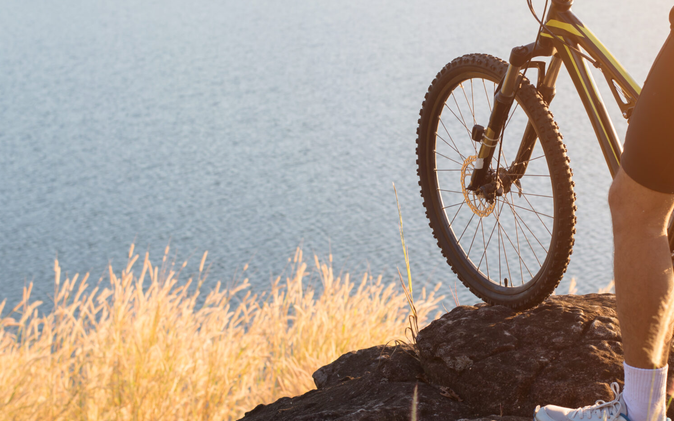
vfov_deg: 15.0
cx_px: 396
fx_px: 1598
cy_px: 206
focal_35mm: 87
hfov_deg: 23.8
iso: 50
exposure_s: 1/125
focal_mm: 50
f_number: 4
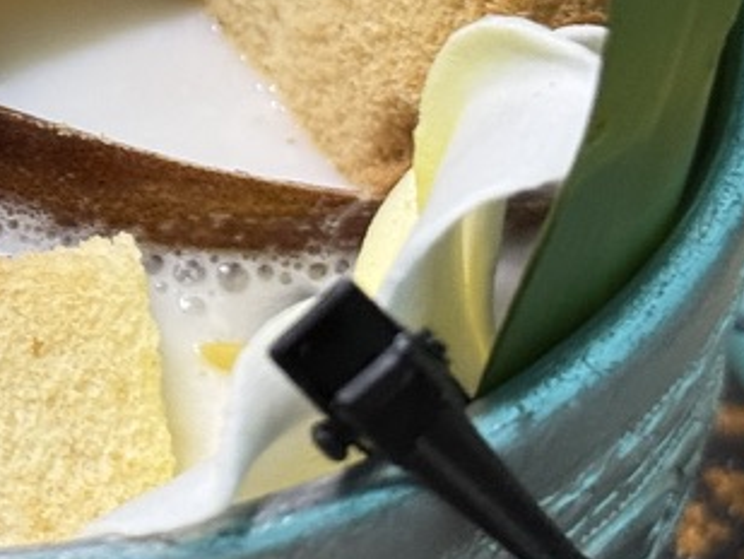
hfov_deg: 12.1
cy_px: 67
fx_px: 3419
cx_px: -222
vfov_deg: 9.3
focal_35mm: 159
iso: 200
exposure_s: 1/50
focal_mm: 6.76
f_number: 1.78
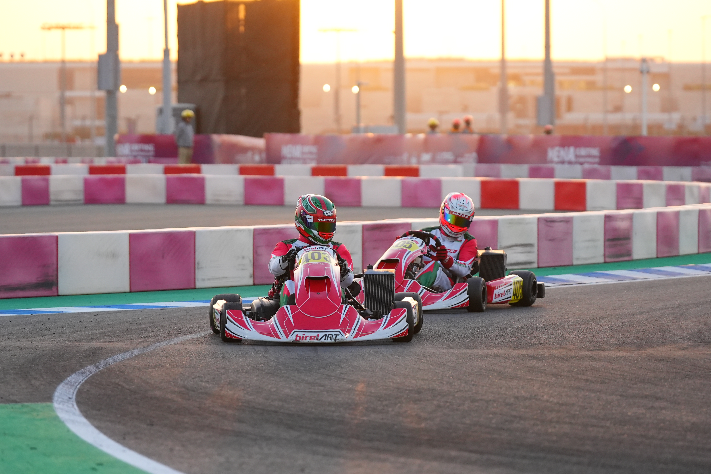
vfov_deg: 6.8
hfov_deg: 10.2
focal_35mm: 201
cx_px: 356
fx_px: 3969
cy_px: 237
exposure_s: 1/4000
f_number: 2.8
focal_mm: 134
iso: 2000
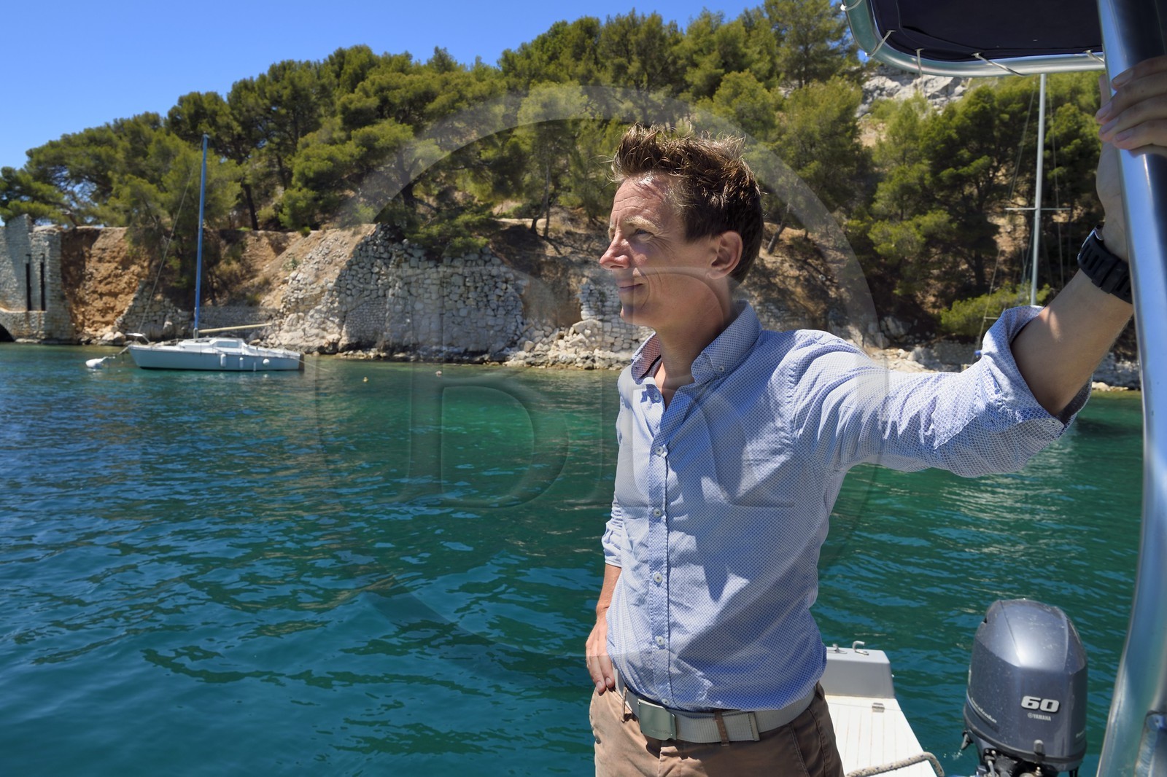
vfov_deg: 53.1
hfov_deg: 73.8
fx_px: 778
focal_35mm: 24
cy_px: 388
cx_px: 584
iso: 200
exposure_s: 1/250
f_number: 11
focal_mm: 24
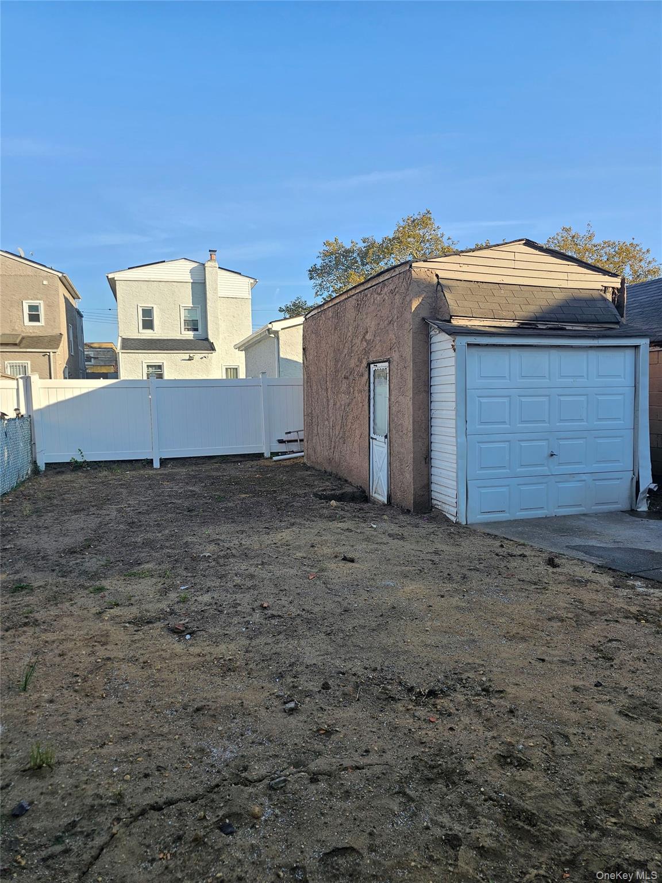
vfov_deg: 73.9
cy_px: 442
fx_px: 586
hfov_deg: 58.9
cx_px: 331
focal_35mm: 23
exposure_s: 1/280
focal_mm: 6.3
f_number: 1.7
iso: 10
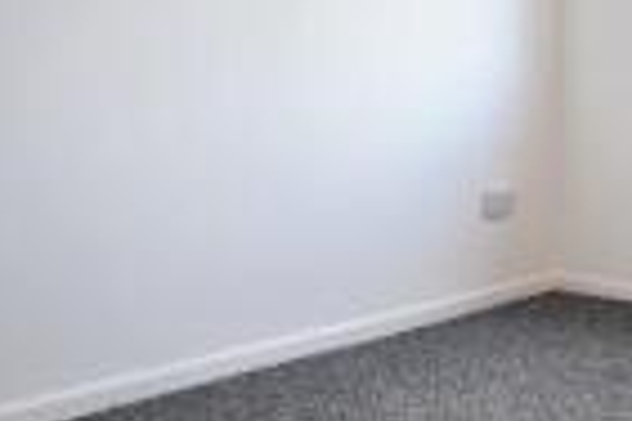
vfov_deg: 24.0
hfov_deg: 34.1
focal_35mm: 56
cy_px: 101
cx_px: 556
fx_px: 978
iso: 400
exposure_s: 1/80
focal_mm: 11
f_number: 4.5
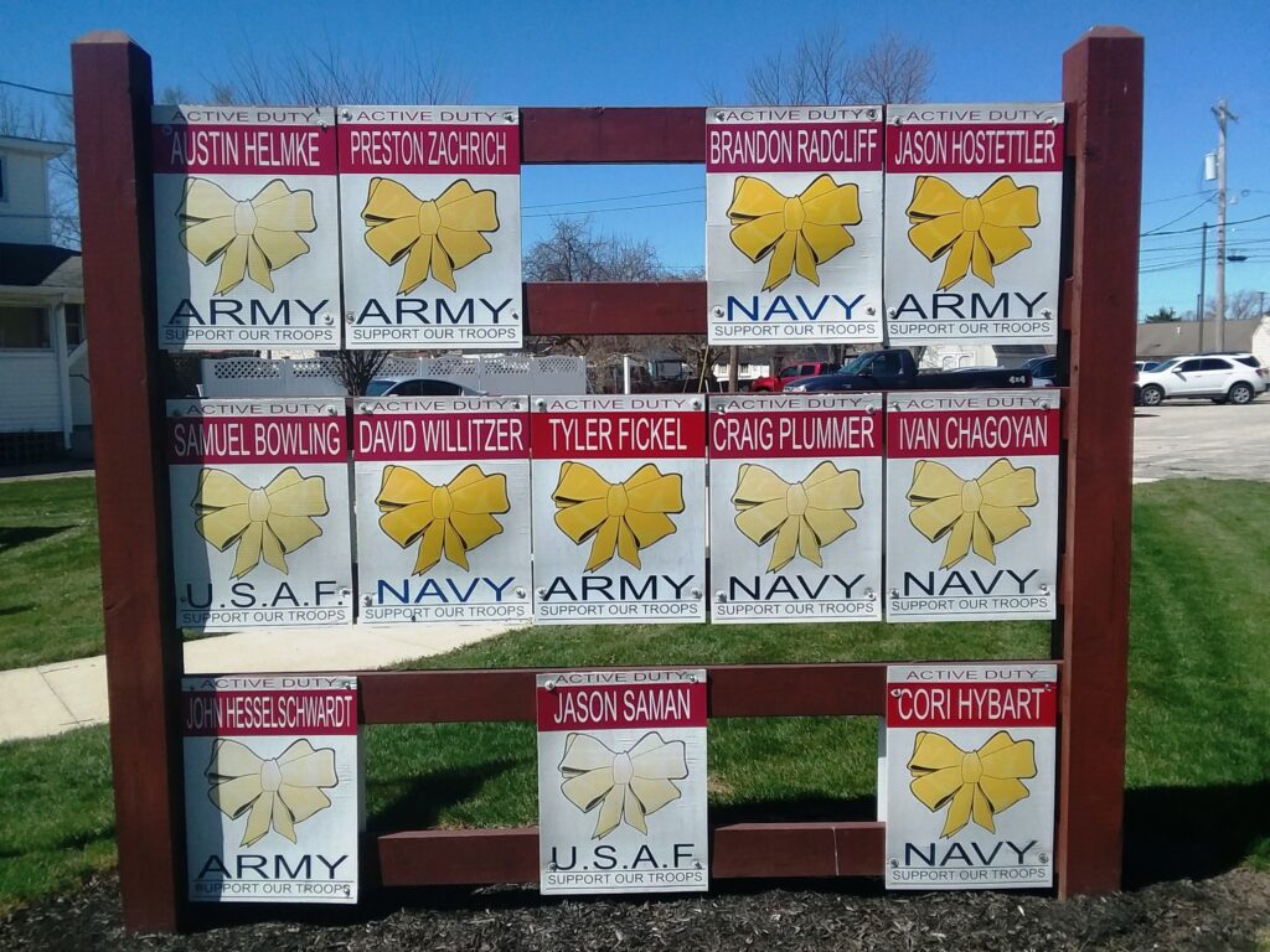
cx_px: 635
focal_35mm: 29
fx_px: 1064
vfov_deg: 48.2
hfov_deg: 61.7
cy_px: 476
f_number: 1.9
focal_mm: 2.47
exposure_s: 1/2127
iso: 40
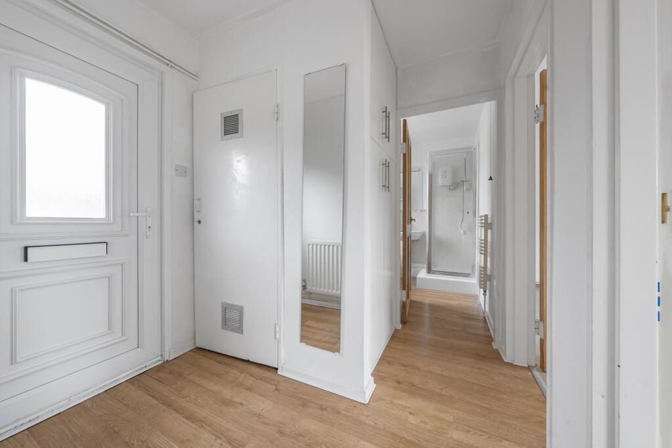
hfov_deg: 112.6
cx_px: 336
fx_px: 224
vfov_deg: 90.0
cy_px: 224
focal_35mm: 12
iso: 320
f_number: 9
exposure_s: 1/13
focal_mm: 12
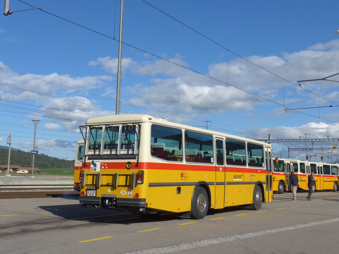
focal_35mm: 46
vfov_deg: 31.5
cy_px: 127
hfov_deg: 41.2
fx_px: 450
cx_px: 170
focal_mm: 9.5
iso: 80
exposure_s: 1/2000
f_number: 3.2
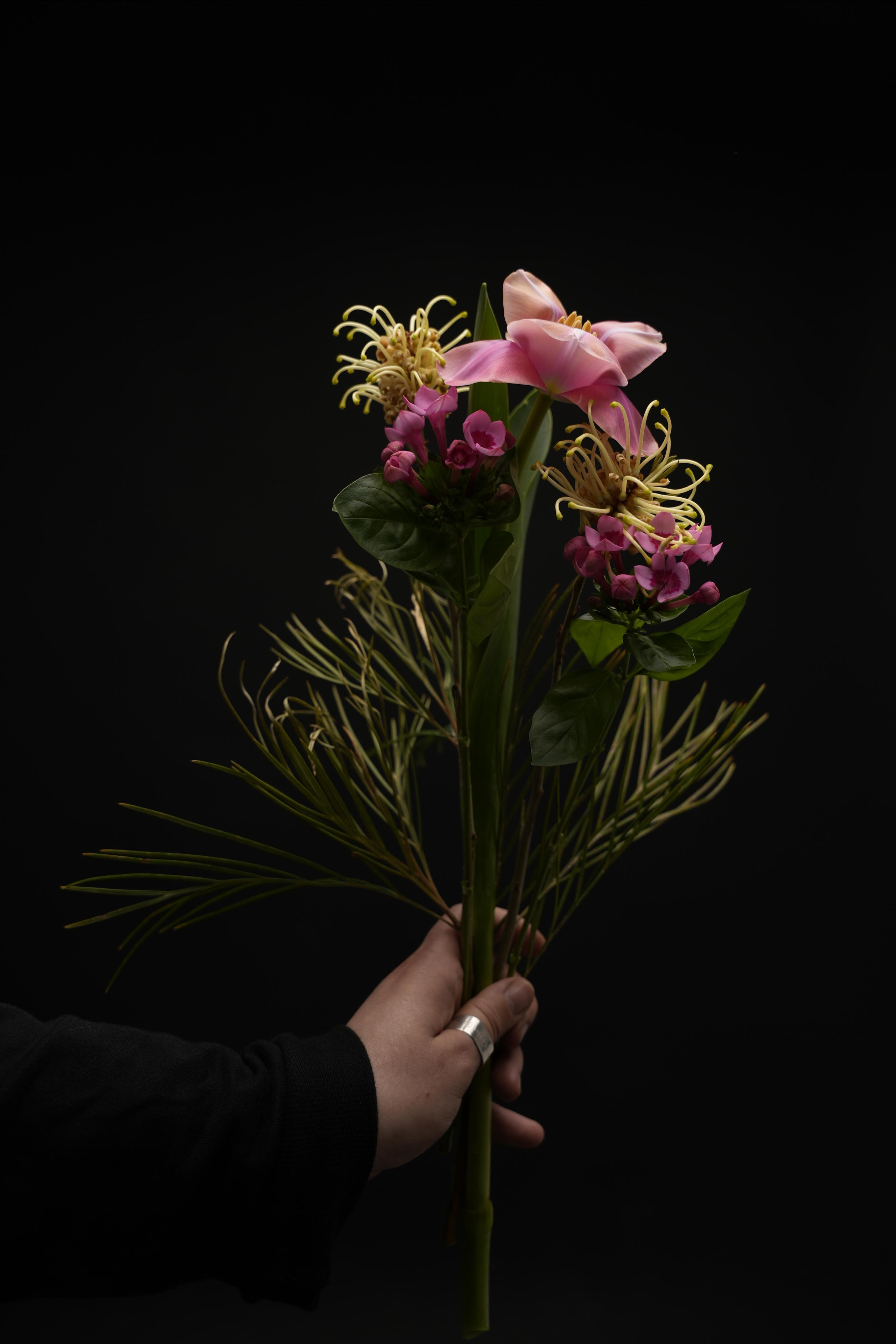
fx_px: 1168
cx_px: 448
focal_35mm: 31
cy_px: 672
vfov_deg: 59.8
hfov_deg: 42.0
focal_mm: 31.3
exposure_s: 1/125
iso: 100
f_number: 4
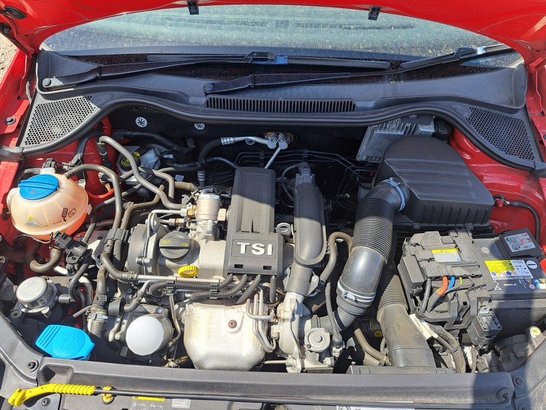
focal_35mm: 24
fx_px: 379
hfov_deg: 71.6
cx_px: 273
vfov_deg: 56.8
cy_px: 205
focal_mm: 5.23
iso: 50
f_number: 1.8
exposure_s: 1/412
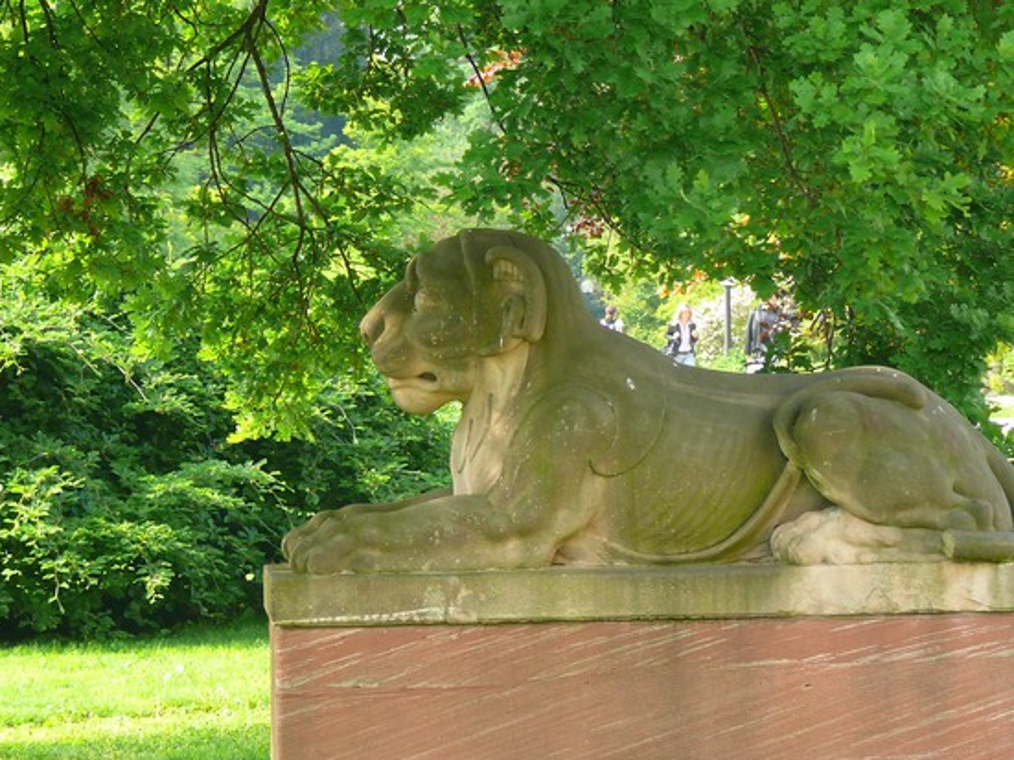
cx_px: 491
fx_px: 5740
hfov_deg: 10.1
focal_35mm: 196
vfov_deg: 7.6
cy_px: 350
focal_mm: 30.5
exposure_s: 1/40
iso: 100
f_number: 3.6
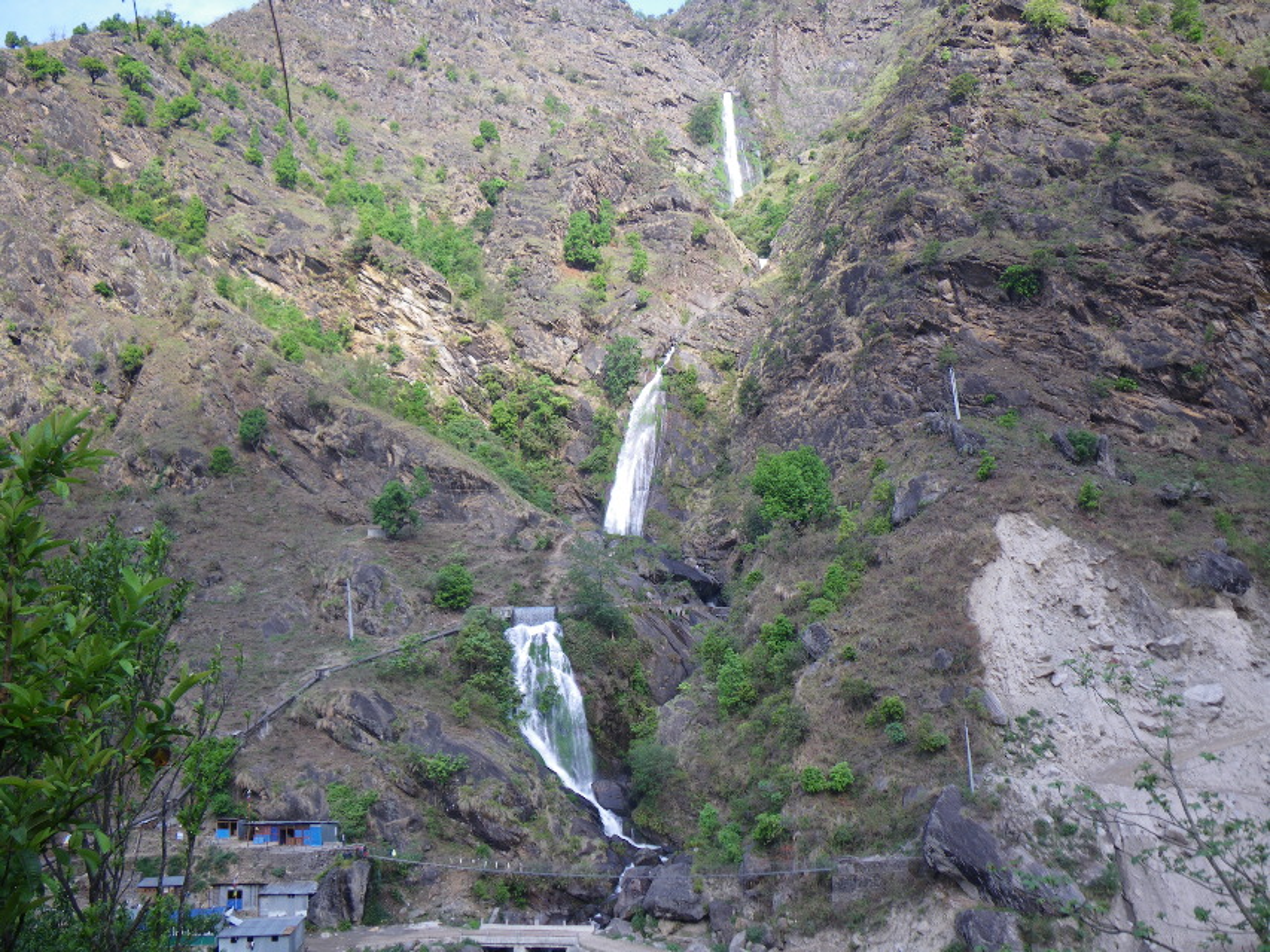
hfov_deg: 63.4
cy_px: 476
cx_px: 635
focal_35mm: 28
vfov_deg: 49.8
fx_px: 1027
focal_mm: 5
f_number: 3.5
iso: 50
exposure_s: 1/80
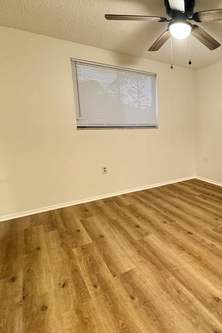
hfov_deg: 57.7
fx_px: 185
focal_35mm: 20
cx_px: 175
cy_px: 170
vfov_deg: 84.0
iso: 1000
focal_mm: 2.22
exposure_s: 1/60
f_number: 2.2
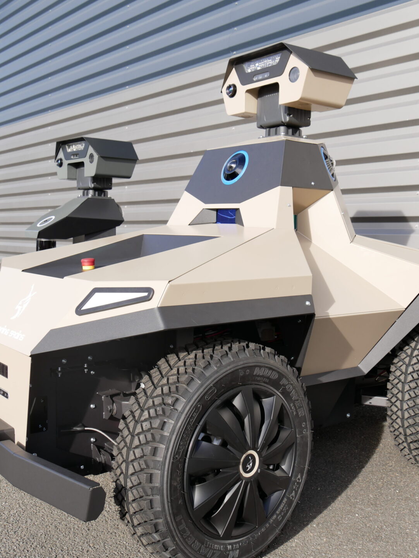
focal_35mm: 38
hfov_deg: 37.7
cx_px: 210
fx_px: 613
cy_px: 279
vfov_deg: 49.0
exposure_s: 1/250
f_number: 5.6
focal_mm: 19
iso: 200
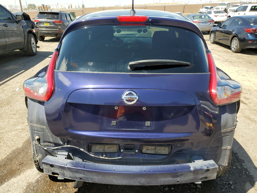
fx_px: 193
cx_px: 128
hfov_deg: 67.3
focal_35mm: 26
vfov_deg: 53.1
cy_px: 96
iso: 50
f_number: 1.5
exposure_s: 1/1667
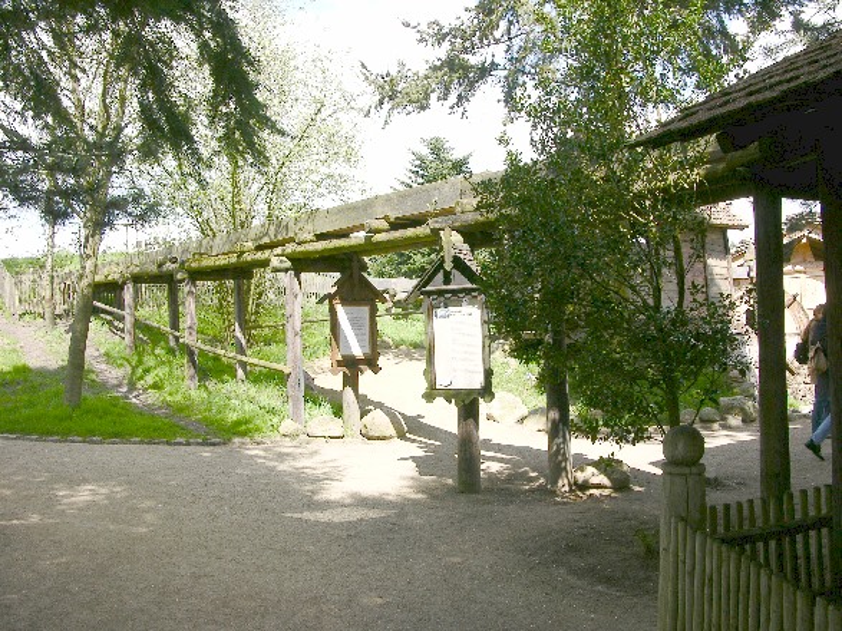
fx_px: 851
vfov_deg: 40.7
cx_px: 421
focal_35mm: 35
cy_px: 316
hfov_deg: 52.6
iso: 50
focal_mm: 8.9
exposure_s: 1/92
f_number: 6.3
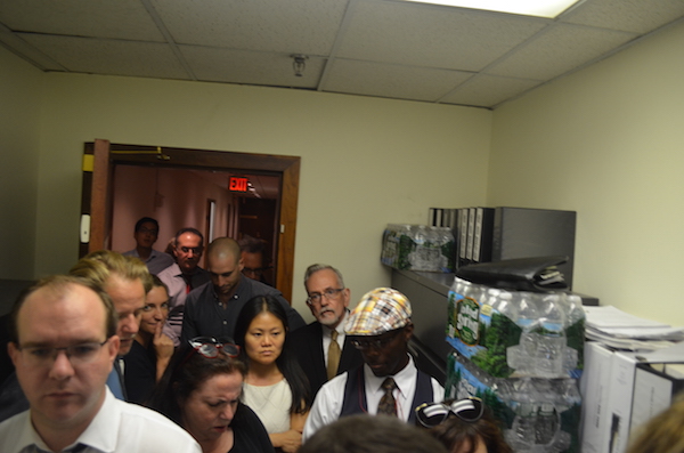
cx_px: 342
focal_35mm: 27
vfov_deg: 47.7
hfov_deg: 67.5
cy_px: 226
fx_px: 512
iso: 800
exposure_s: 1/40
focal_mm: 18
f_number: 3.5
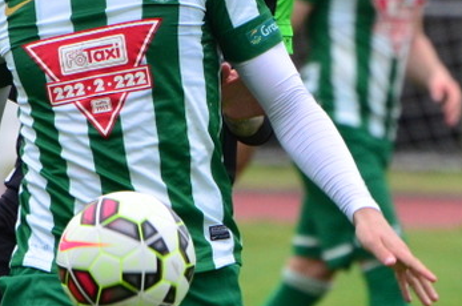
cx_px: 301
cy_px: 265
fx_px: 17267
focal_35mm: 1348
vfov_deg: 1.0
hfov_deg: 1.5
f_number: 5.6
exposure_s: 1/640
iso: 1250
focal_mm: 260
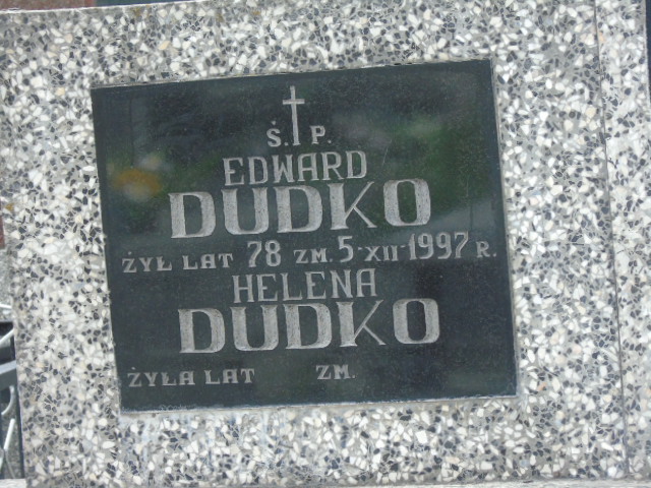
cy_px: 244
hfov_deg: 10.6
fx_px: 3498
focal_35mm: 186
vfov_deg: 8.0
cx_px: 326
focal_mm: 33
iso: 320
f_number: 5
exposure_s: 1/125
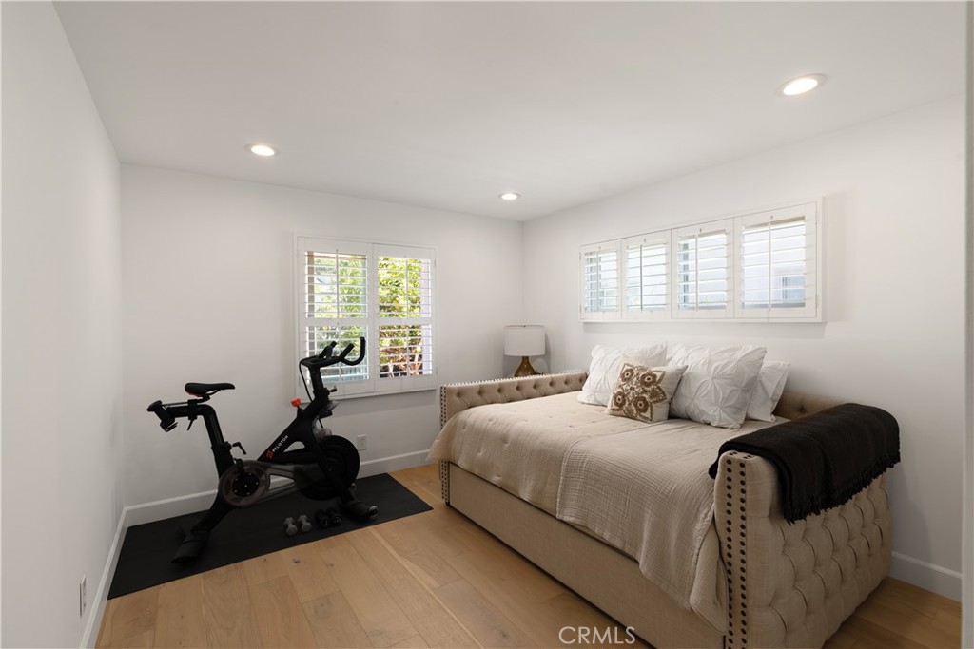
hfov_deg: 96.7
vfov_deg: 73.8
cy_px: 324
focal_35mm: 16
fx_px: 433
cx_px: 487
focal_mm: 16
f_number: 9
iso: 640
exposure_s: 1/30
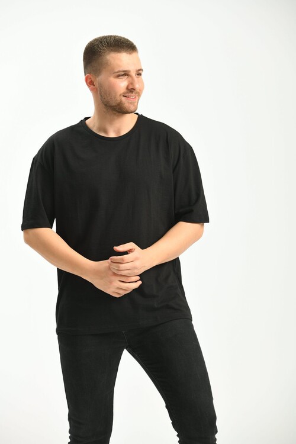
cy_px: 222
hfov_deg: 10.2
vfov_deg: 15.2
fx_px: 1665
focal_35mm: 135
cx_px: 148
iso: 100
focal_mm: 135
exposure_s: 1/160
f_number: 5.6
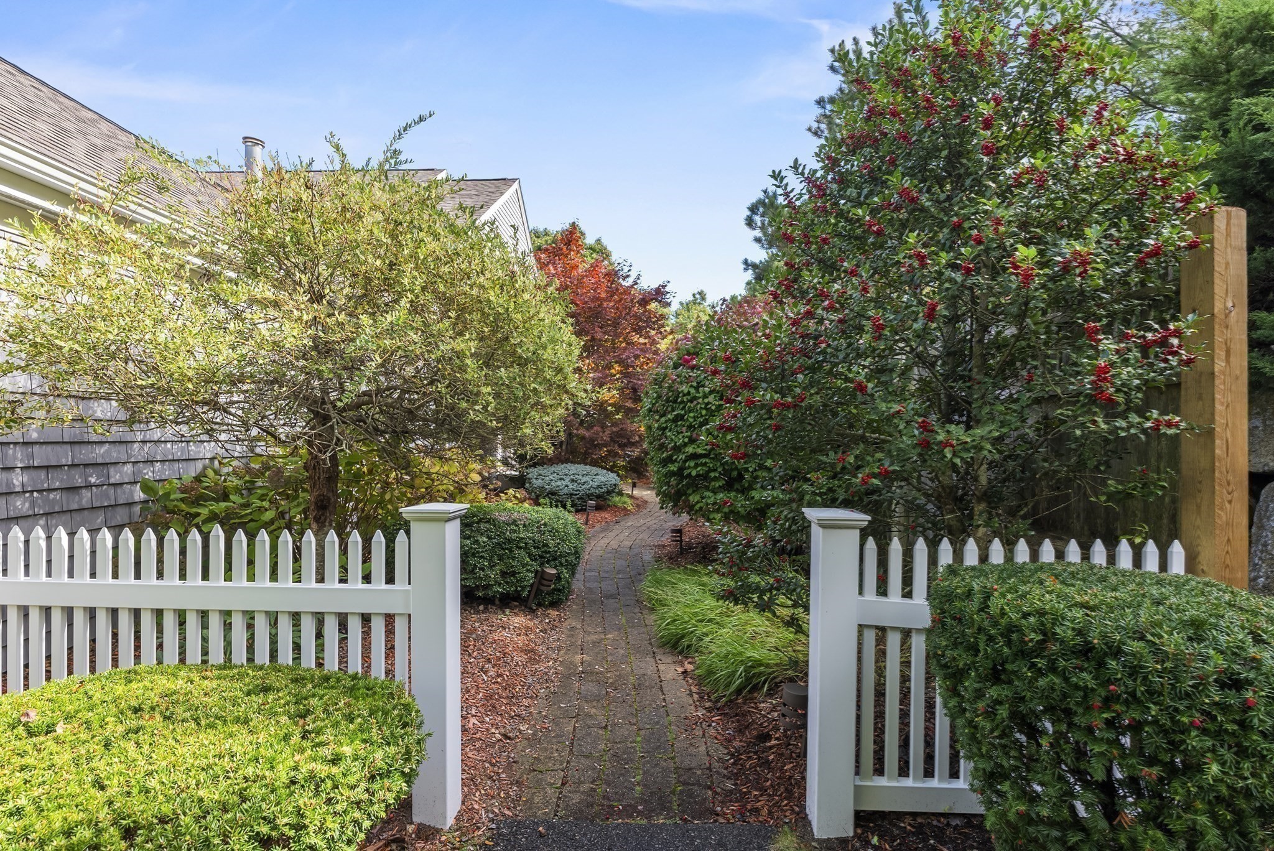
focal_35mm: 17
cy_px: 426
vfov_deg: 71.2
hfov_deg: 93.9
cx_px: 637
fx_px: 595
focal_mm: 16.8
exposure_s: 1/200
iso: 250
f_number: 6.3
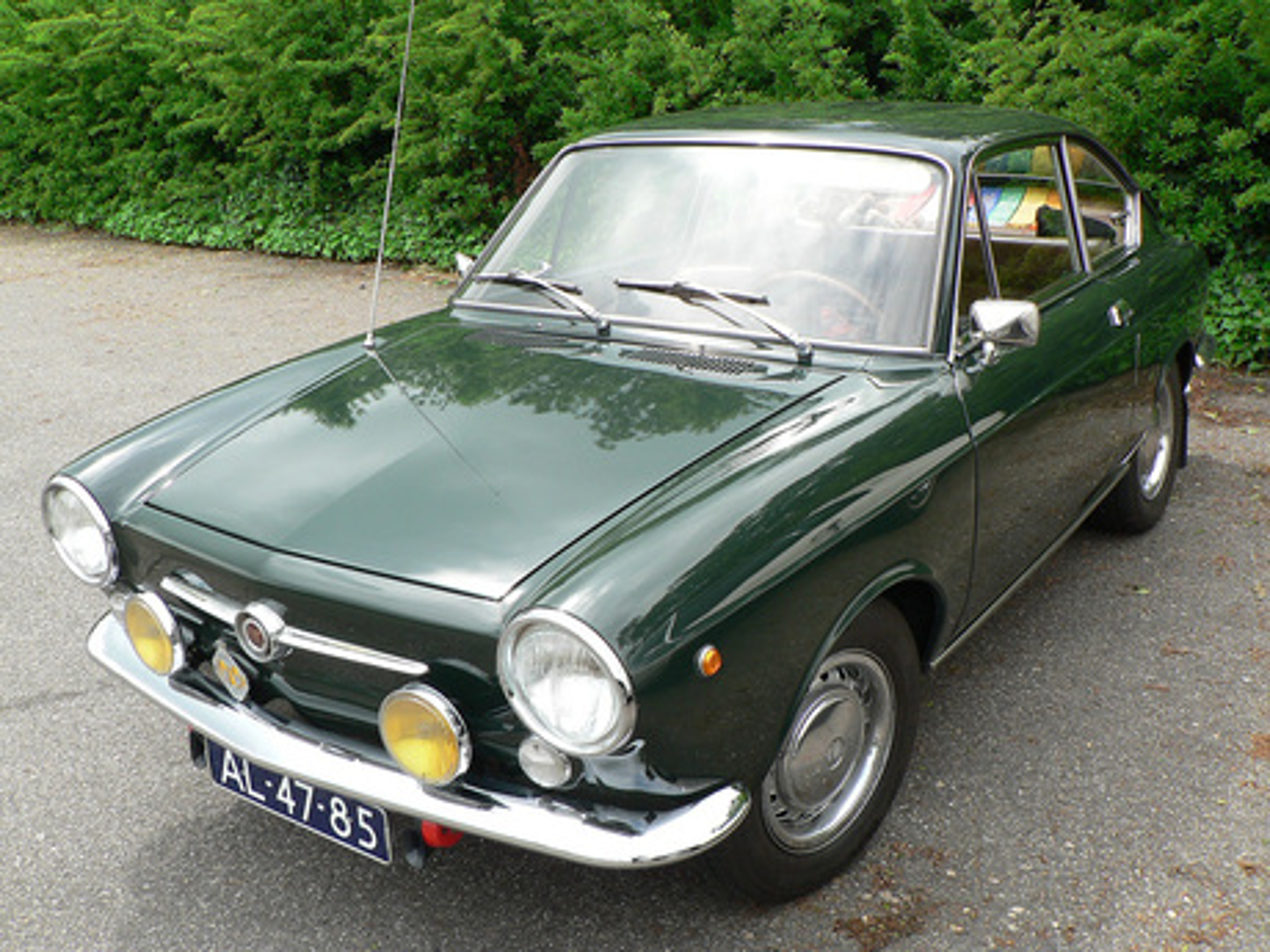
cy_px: 476
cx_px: 635
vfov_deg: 40.7
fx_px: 1284
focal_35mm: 35
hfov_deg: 52.6
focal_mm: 6
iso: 64
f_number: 4
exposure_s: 1/160
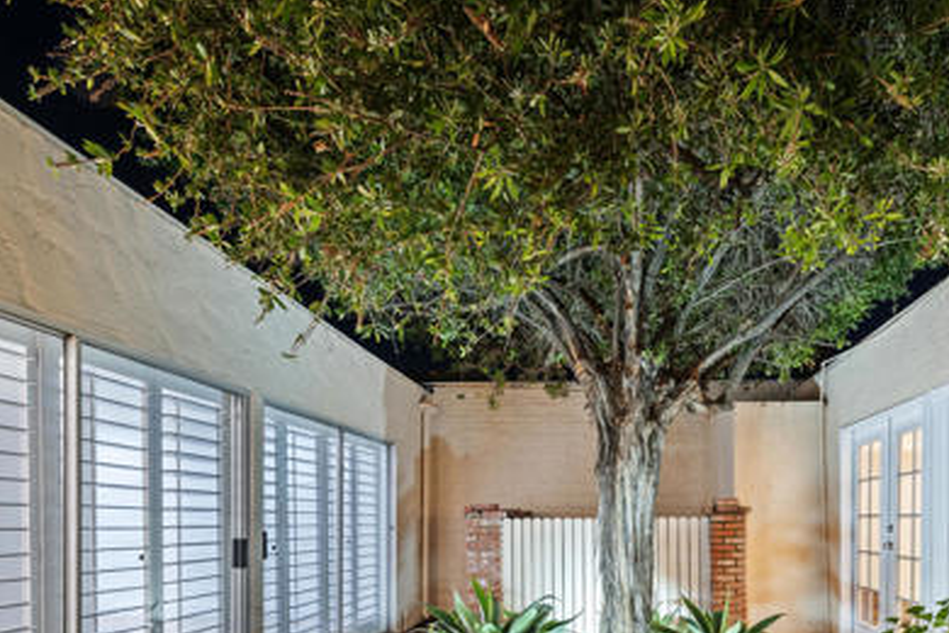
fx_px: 606
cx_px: 601
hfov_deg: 74.6
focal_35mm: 23
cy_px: 517
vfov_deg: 51.3
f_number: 8
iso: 400
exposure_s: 3
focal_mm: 14
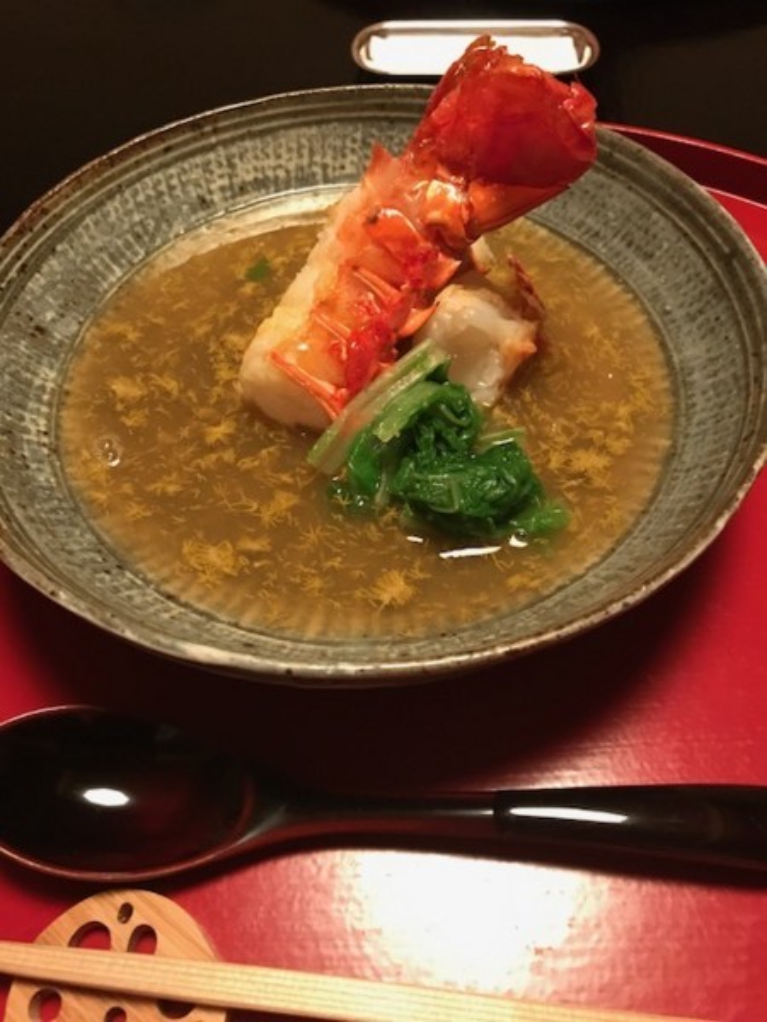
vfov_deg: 63.4
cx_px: 384
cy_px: 511
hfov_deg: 49.7
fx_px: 827
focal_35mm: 28
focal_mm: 3.99
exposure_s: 1/8
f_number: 1.8
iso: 80
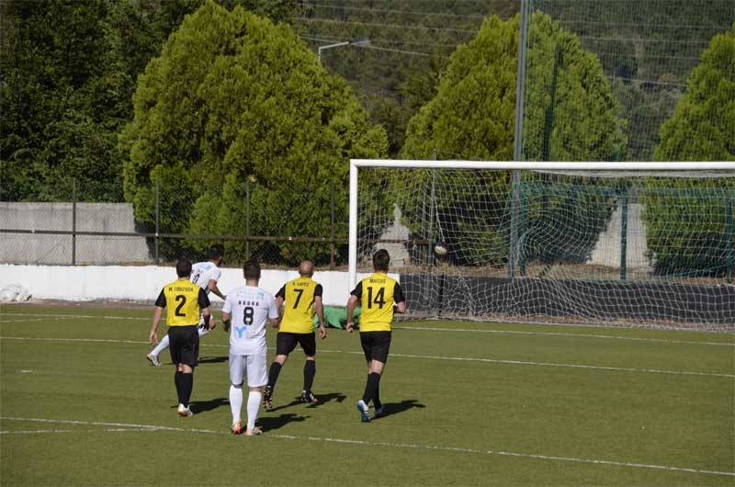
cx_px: 368
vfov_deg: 7.0
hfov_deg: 10.6
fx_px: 3973
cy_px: 244
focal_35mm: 195
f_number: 8
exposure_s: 1/1000
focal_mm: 130
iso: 200
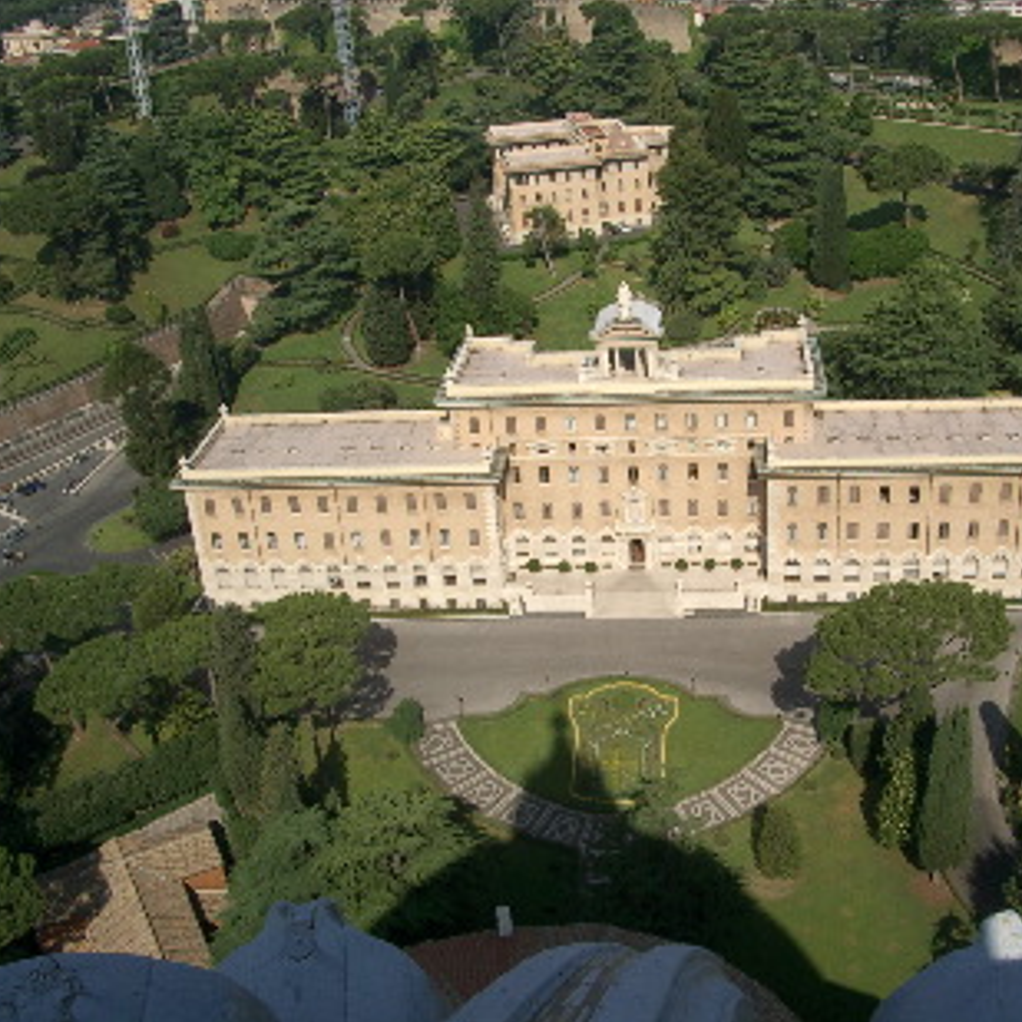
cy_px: 514
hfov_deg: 39.7
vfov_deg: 40.0
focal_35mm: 42
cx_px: 642
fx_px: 1403
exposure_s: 1/800
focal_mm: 5.8
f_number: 4.3
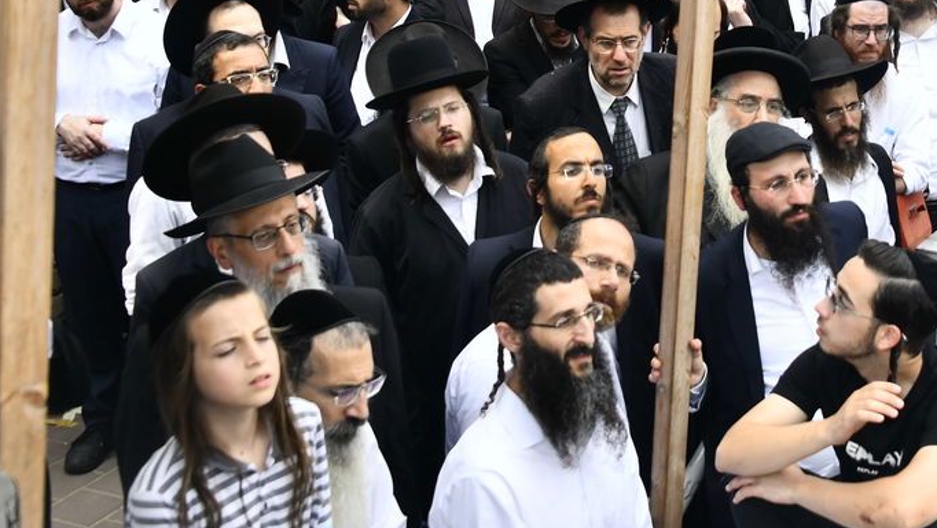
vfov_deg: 13.8
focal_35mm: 86
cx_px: 794
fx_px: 2137
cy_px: -60
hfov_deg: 24.2
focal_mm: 40
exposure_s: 1/500
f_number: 5.6
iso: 250
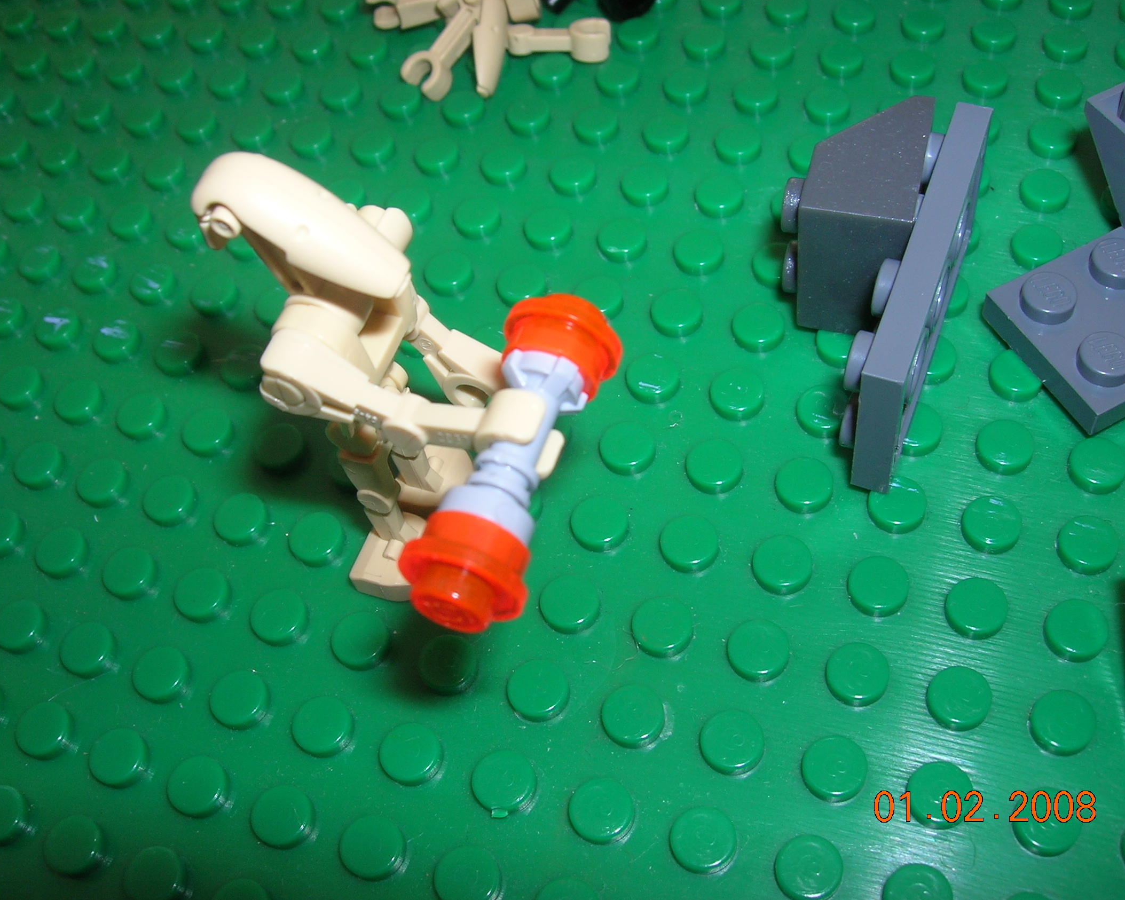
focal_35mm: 36
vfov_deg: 41.2
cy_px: 445
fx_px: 1199
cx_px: 572
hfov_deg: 50.3
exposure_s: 1/60.1
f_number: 4.9
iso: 50
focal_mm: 5.7
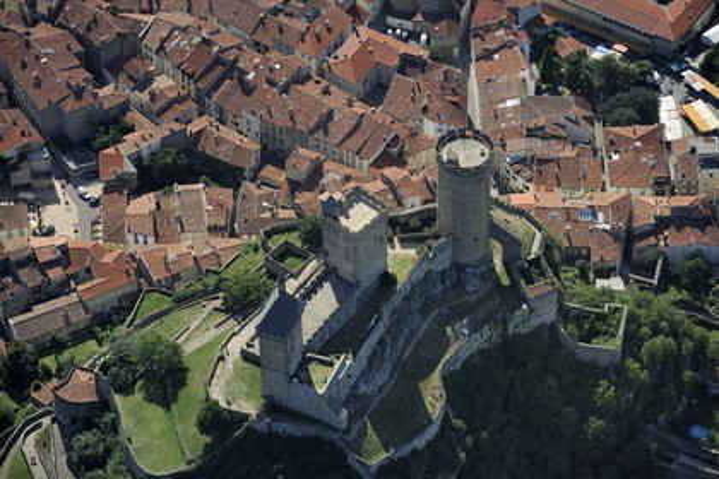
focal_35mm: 150
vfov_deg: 9.1
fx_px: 2996
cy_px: 240
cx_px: 360
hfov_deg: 13.7
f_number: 5
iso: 200
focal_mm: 150
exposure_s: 1/1000
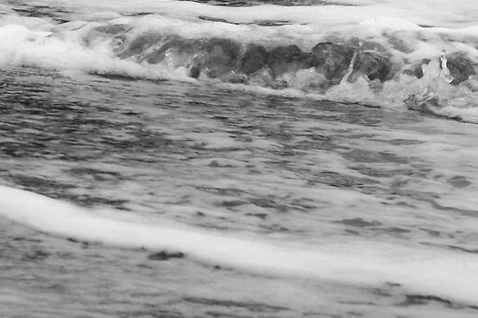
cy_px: -306
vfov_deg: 7.2
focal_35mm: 183
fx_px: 2428
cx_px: 178
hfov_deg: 11.2
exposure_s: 1/160
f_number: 14
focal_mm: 40
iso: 100
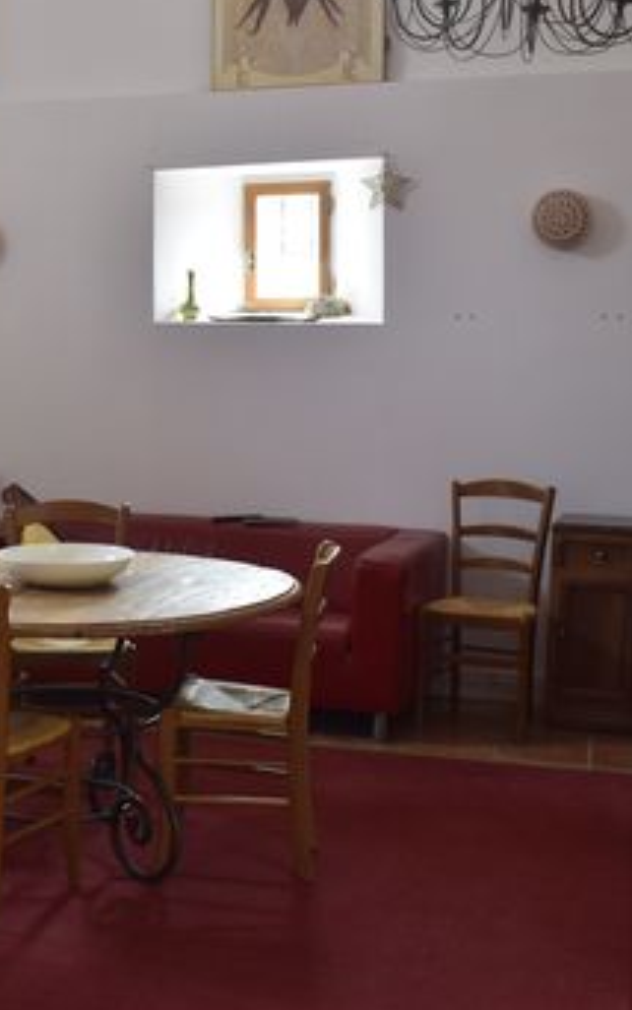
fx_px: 1625
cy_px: 475
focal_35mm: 59
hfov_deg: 21.3
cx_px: 9
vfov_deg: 34.5
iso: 400
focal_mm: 22
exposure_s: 1/25
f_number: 7.1
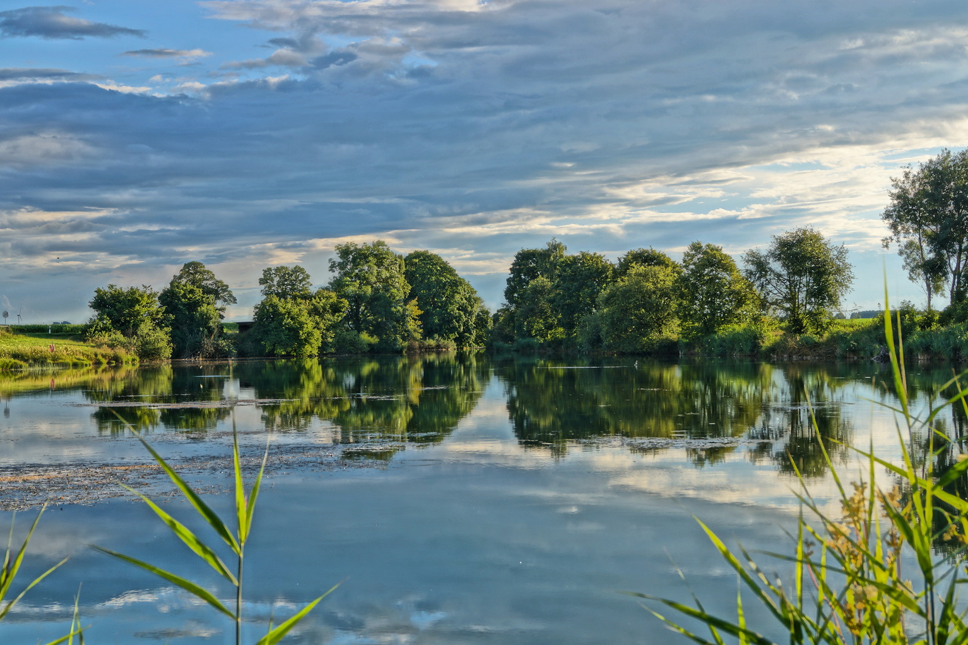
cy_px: 335
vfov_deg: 24.4
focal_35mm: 56
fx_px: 1492
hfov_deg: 35.9
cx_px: 459
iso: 100
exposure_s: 1/160
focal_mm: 35
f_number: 8
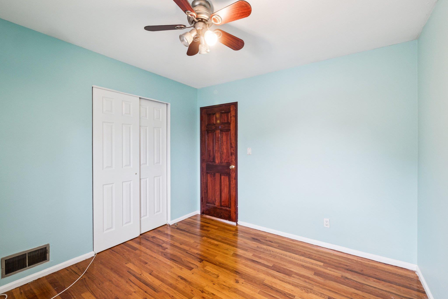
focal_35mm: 14
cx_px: 224
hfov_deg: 104.3
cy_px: 150
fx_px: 174
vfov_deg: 81.2
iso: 400
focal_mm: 7
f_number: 9
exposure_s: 1/6
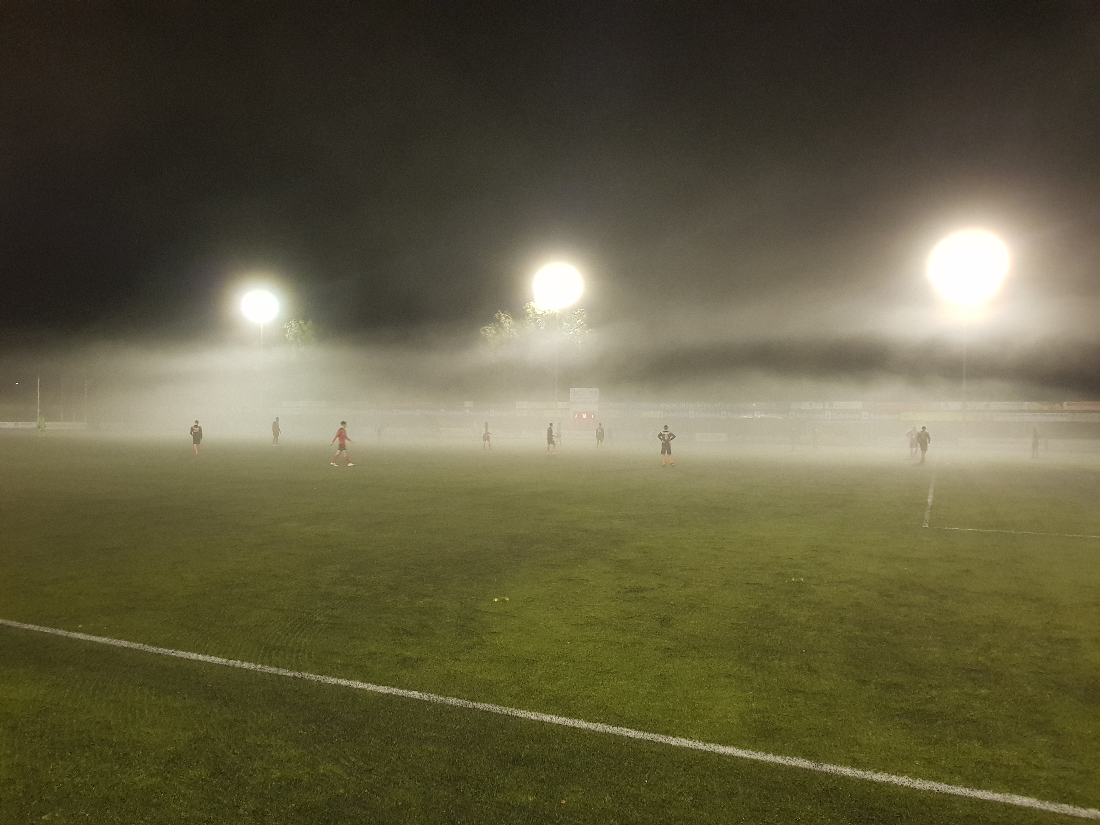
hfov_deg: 67.3
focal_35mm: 26
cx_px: 550
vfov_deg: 53.1
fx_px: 826
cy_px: 412
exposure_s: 1/25
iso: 200
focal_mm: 4.2
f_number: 1.7
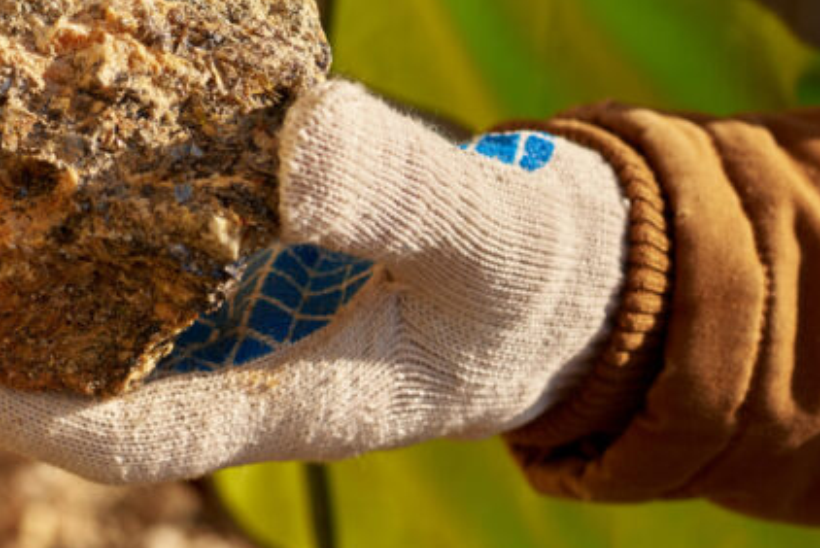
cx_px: 78
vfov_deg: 15.8
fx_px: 1937
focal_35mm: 85
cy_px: 27
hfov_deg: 23.3
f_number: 5
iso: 100
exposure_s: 1/640
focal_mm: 35
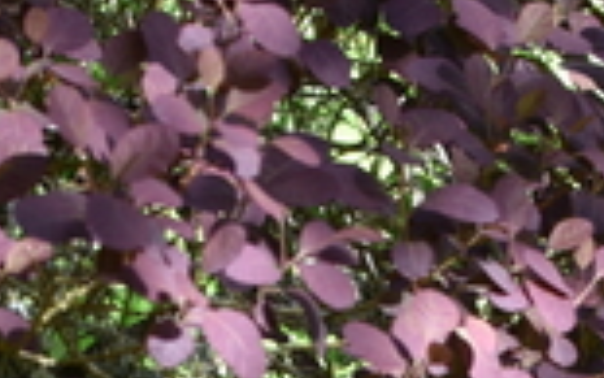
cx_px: 261
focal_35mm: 269
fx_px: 4430
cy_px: 1095
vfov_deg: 4.7
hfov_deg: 7.8
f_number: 5
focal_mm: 32
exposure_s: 1/60
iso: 100
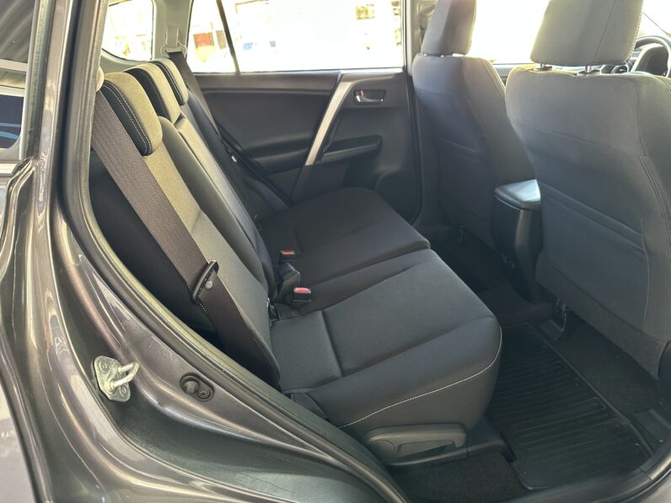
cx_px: 336
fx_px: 465
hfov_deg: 71.6
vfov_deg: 56.8
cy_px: 252
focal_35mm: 24
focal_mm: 6.86
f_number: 1.78
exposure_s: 1/60
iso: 320
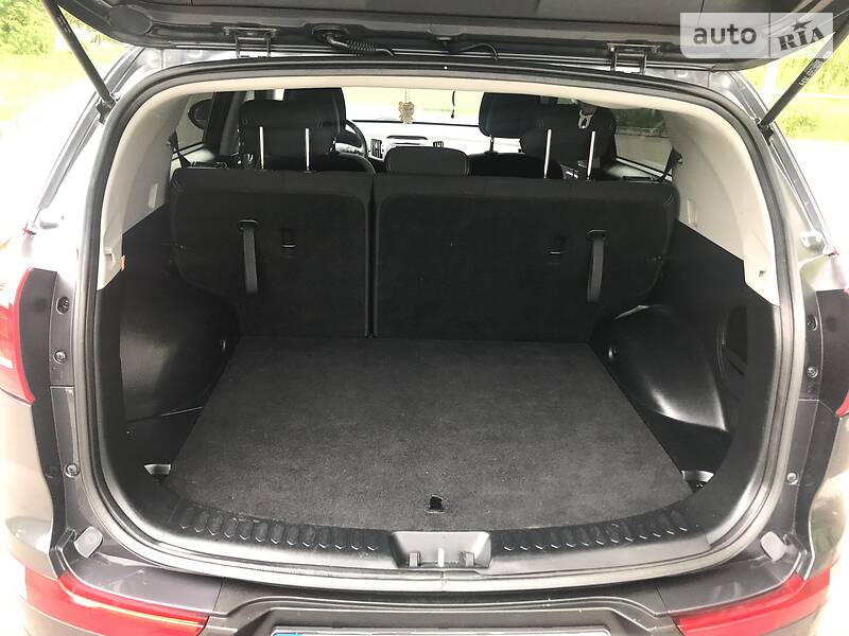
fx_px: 687
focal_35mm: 28
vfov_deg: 49.7
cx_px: 424
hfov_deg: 63.4
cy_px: 318
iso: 32
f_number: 1.8
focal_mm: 4
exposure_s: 1/50
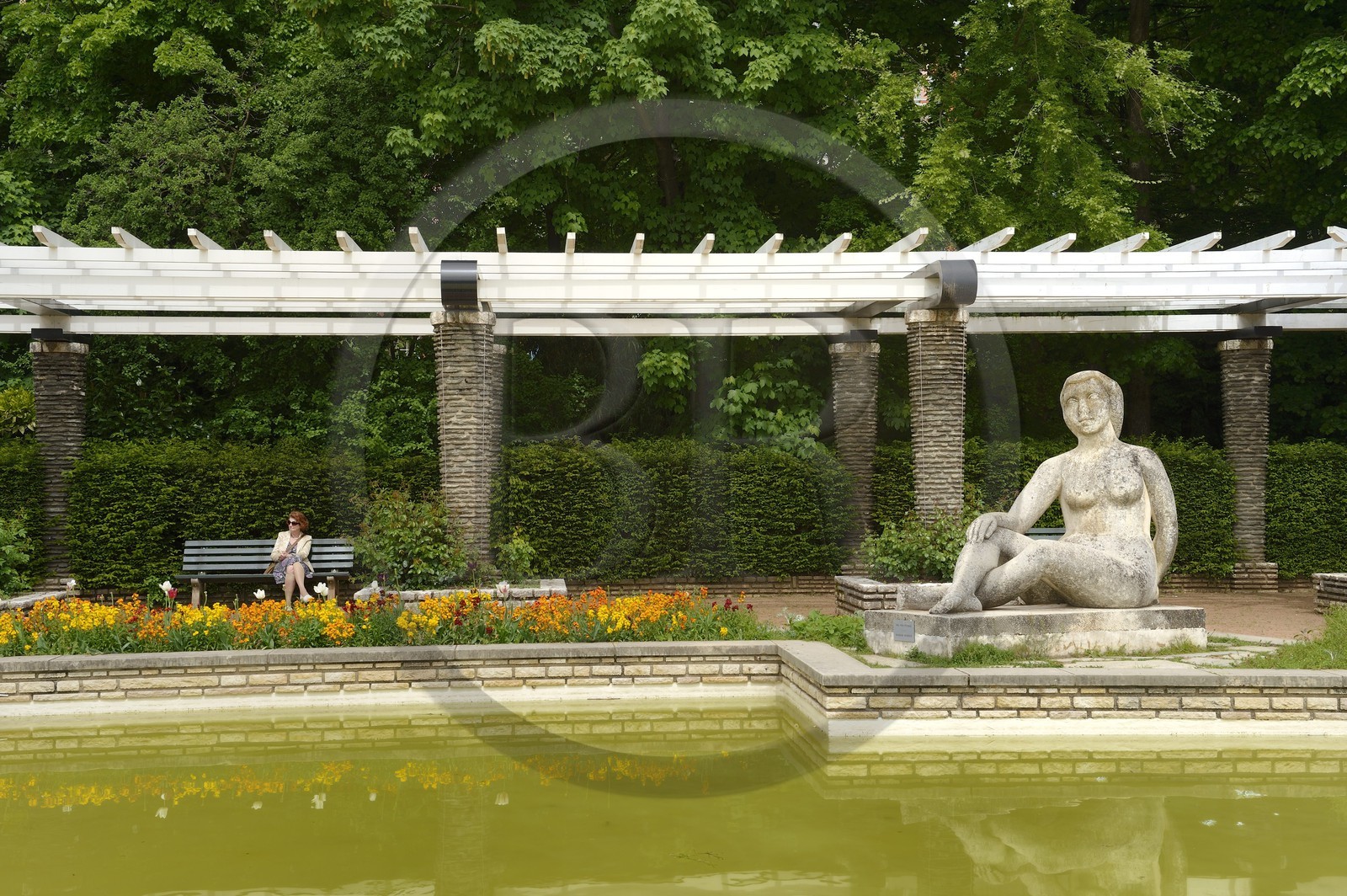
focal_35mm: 48
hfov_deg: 41.1
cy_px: 448
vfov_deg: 28.0
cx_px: 674
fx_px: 1794
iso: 200
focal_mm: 48
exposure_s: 1/320
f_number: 10
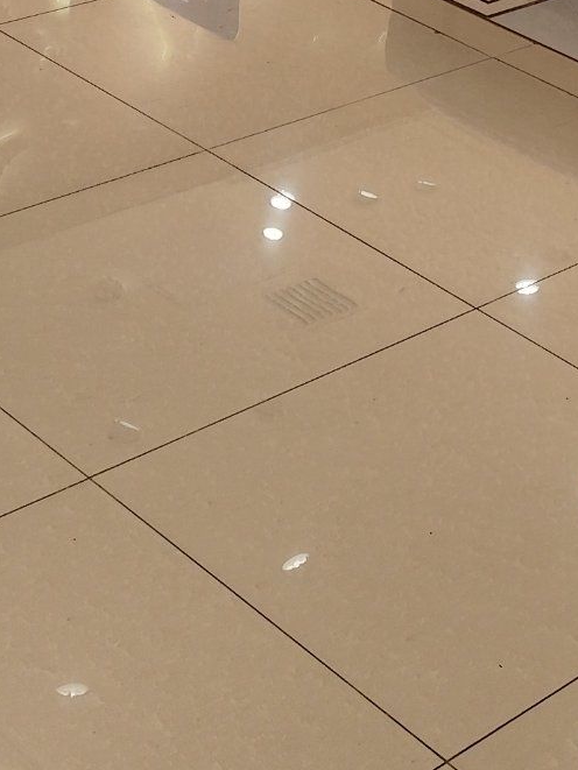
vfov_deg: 17.3
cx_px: 683
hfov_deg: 15.1
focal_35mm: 95
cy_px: -566
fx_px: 2114
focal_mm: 6.19
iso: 80
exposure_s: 1/100
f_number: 1.65
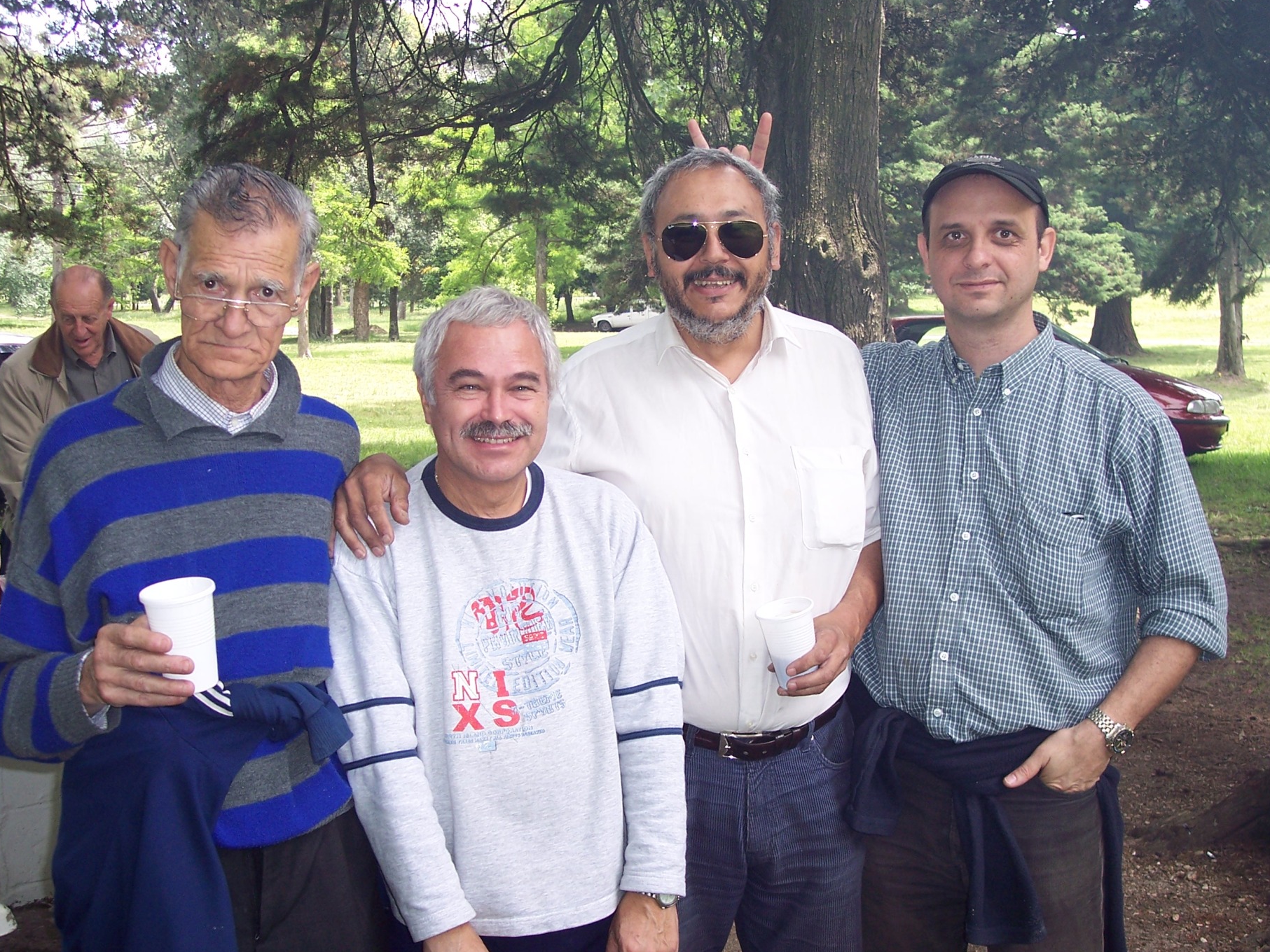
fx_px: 1578
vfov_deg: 33.6
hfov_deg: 43.8
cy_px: 448
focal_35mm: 43
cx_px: 627
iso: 100
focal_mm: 8
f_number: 3.4
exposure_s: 1/125
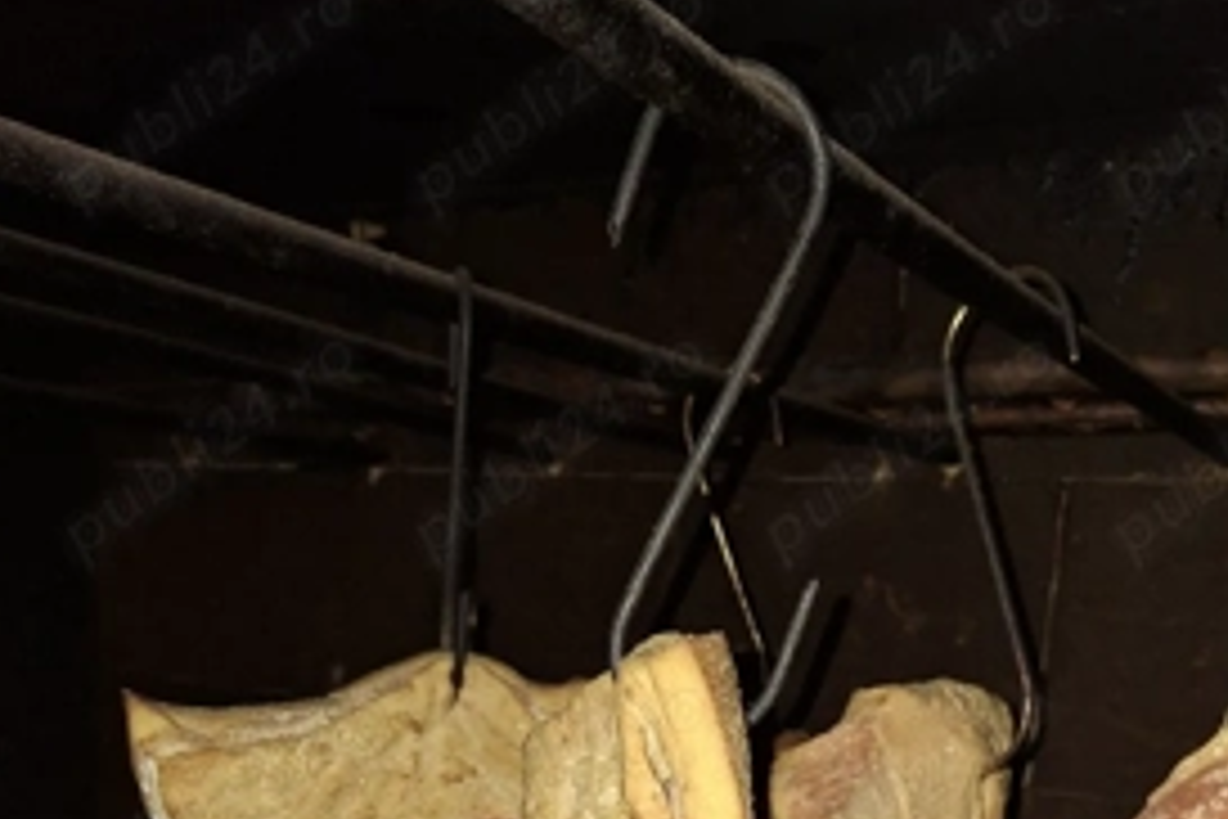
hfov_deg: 54.4
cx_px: 648
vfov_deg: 33.9
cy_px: 850
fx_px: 1194
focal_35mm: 35
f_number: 1.8
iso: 250
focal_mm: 5.54
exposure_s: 1/50
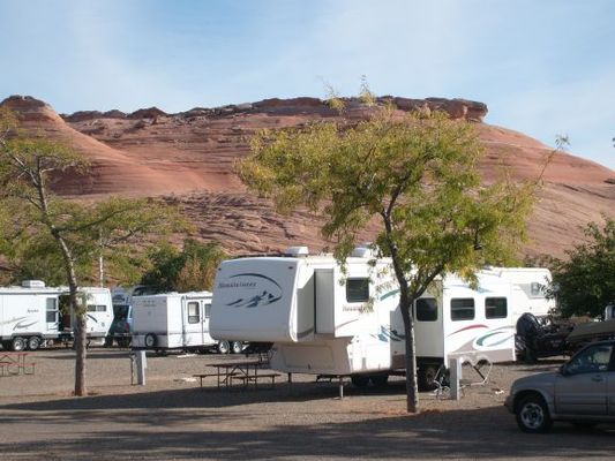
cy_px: 230
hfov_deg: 27.0
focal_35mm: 72
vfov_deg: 20.4
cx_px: 308
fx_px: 1279
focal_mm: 12
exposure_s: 1/180
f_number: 9.8
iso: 80
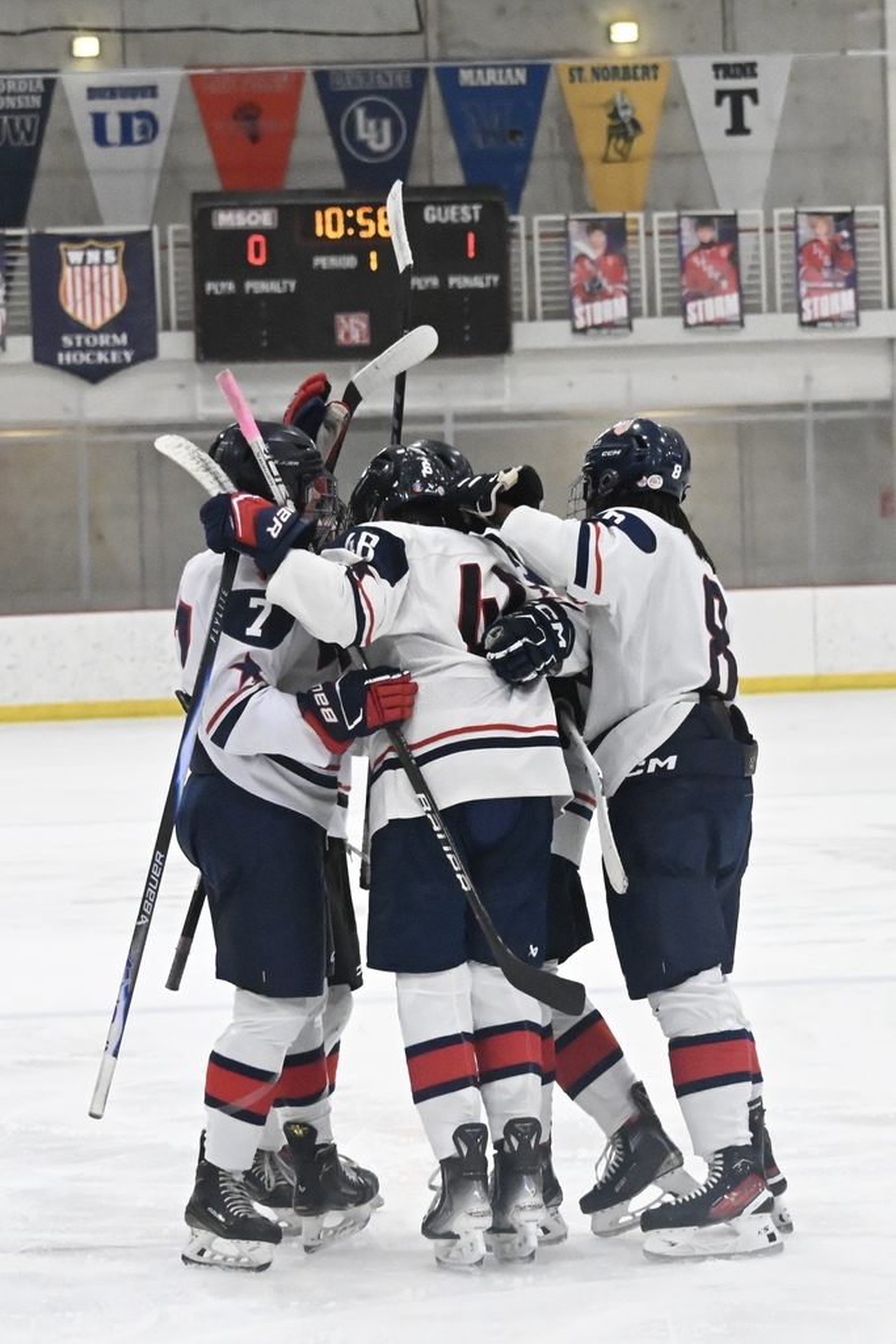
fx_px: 3135
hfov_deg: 16.3
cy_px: 672
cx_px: 448
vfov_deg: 24.2
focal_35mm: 84
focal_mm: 84
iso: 20000
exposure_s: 1/1600
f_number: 6
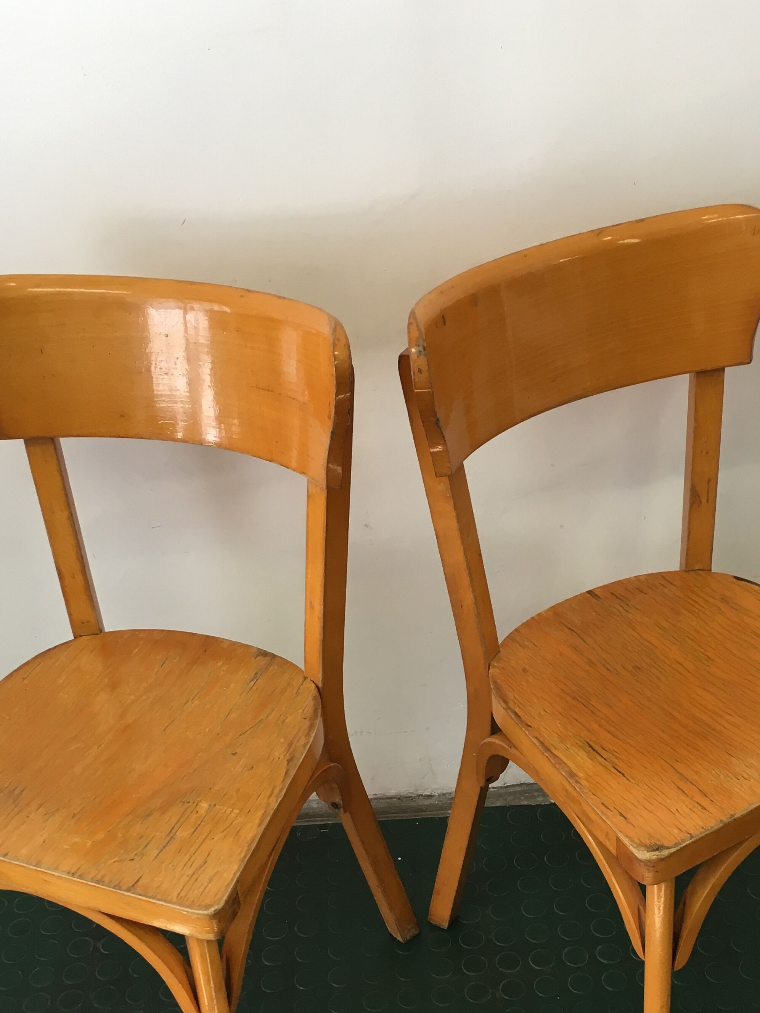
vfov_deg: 42.1
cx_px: 424
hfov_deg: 32.8
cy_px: 717
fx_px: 1288
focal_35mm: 44
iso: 64
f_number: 2.2
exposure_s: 1/33
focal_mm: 4.15
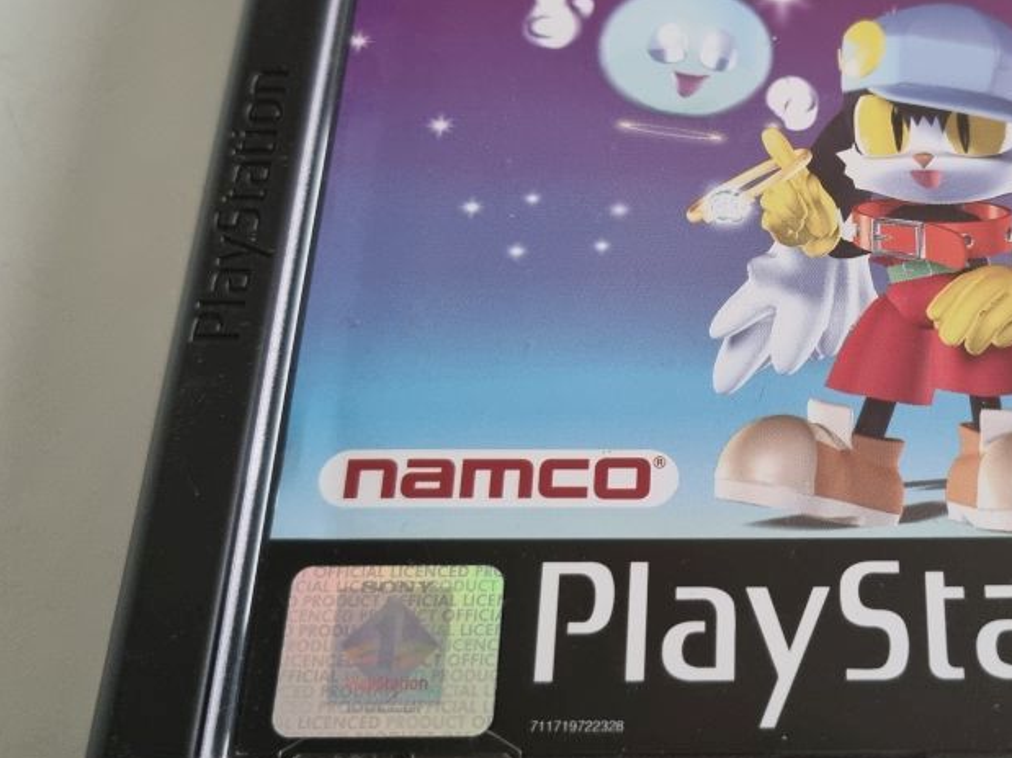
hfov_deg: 43.0
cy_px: 296
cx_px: 788
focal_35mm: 42
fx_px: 1228
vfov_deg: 34.2
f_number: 1.8
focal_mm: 5.4
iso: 640
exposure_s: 1/50
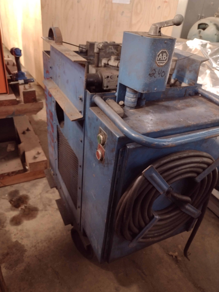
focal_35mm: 27
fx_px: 228
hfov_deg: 51.4
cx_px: 110
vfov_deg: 65.3
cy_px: 146
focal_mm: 4.71
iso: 453
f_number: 1.7
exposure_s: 1/24
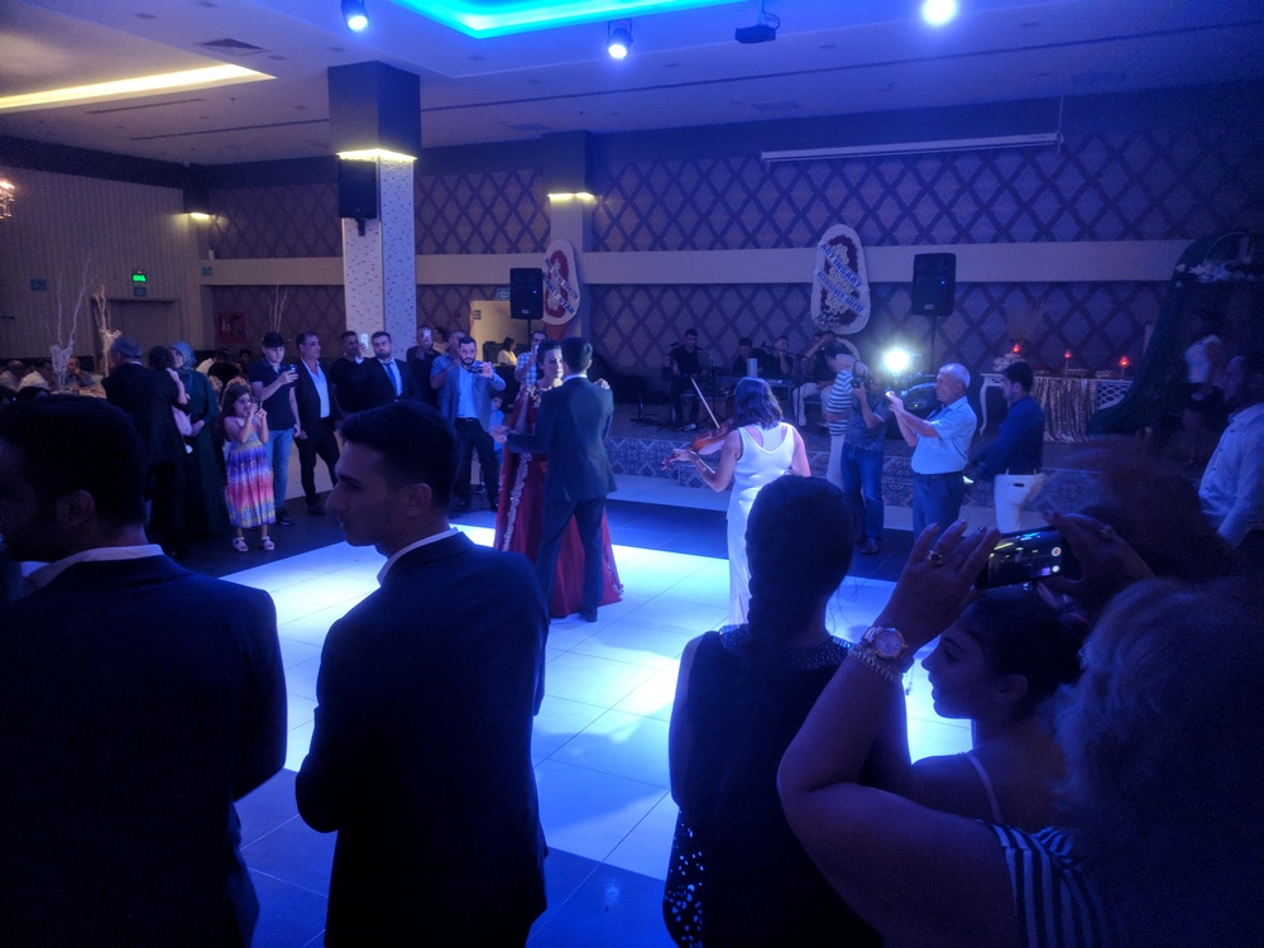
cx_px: 632
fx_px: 949
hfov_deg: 67.3
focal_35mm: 26
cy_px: 474
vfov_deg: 53.1
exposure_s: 1/33.3
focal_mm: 4.67
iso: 722
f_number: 2
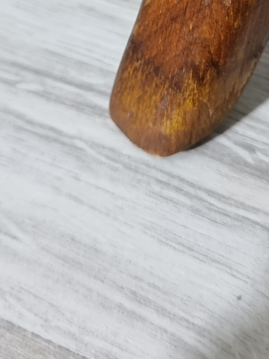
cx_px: 191
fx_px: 746
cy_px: -28
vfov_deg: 25.3
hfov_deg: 20.3
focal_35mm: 72
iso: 320
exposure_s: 1/50
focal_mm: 6.7
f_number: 1.8
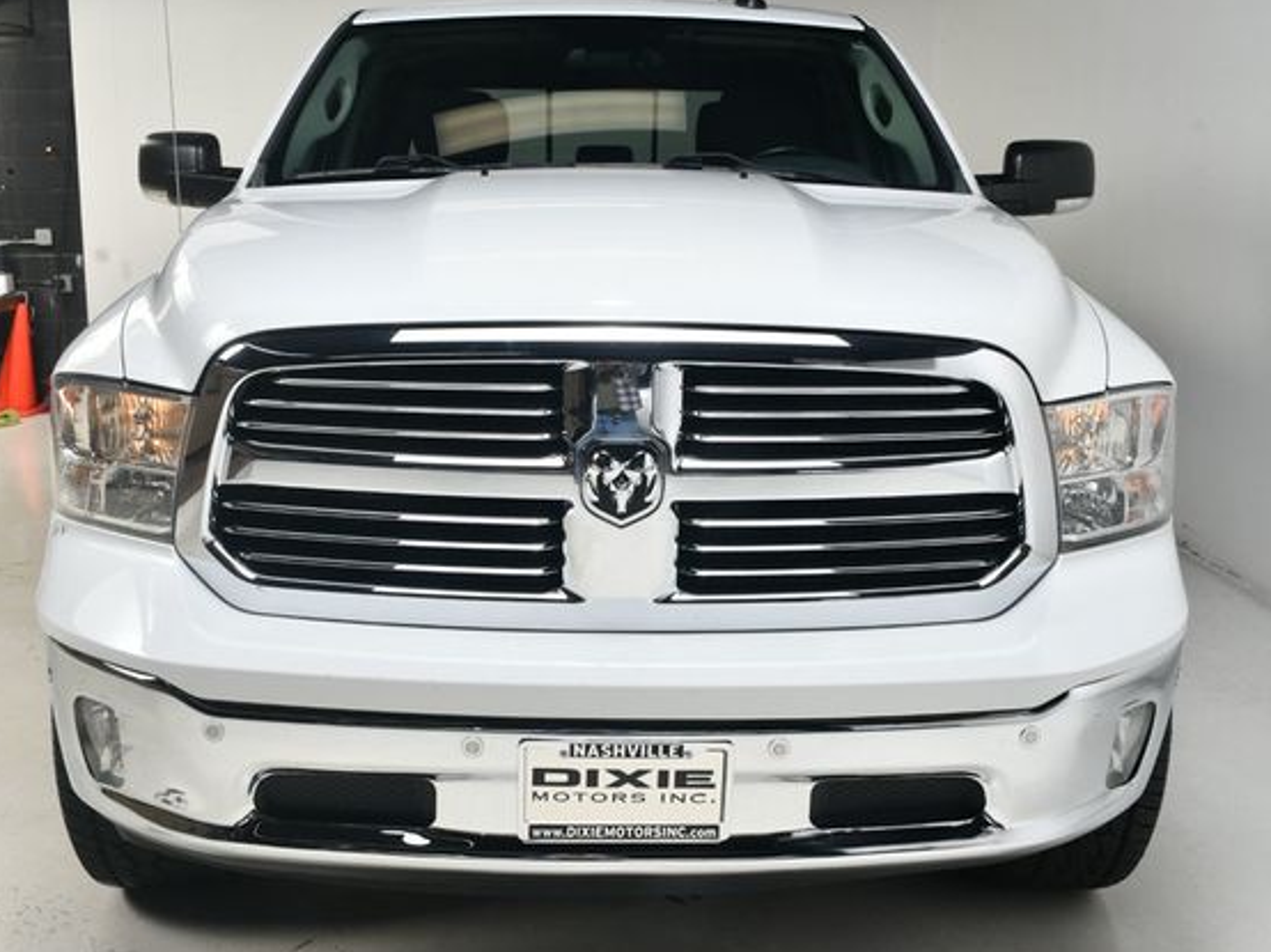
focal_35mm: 40
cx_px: 610
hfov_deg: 46.8
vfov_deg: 35.9
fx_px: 1468
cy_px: 477
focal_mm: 24
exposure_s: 1/160
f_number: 13
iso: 100
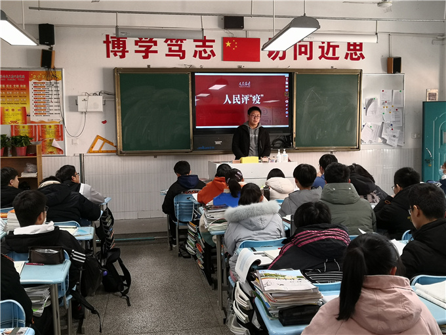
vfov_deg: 40.7
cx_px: 223
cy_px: 168
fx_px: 451
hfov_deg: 52.6
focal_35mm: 35
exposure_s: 1/50
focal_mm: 3.95
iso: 80
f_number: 1.6
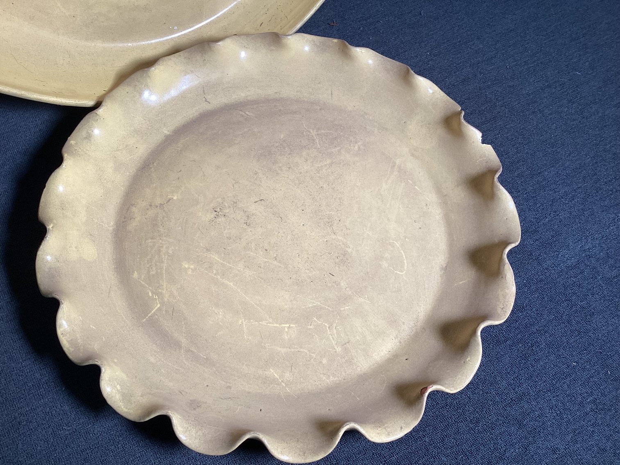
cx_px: 310
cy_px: 232
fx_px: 555
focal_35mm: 31
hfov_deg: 58.3
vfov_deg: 45.4
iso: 64
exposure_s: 1/50
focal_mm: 3.3
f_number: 2.4
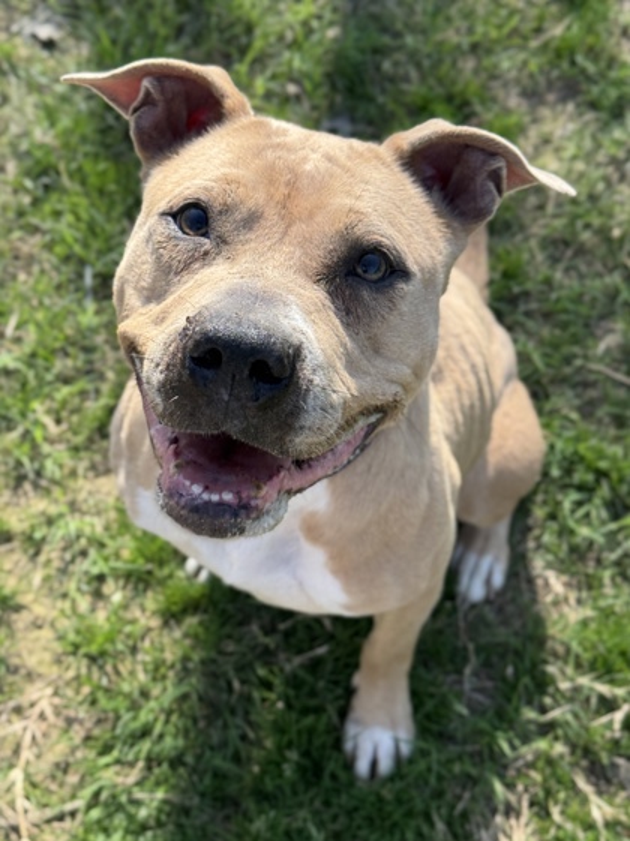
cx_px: 315
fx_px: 1166
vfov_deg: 39.7
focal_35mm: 48
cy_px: 420
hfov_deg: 30.2
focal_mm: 6.76
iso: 64
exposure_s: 1/1395
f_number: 1.78
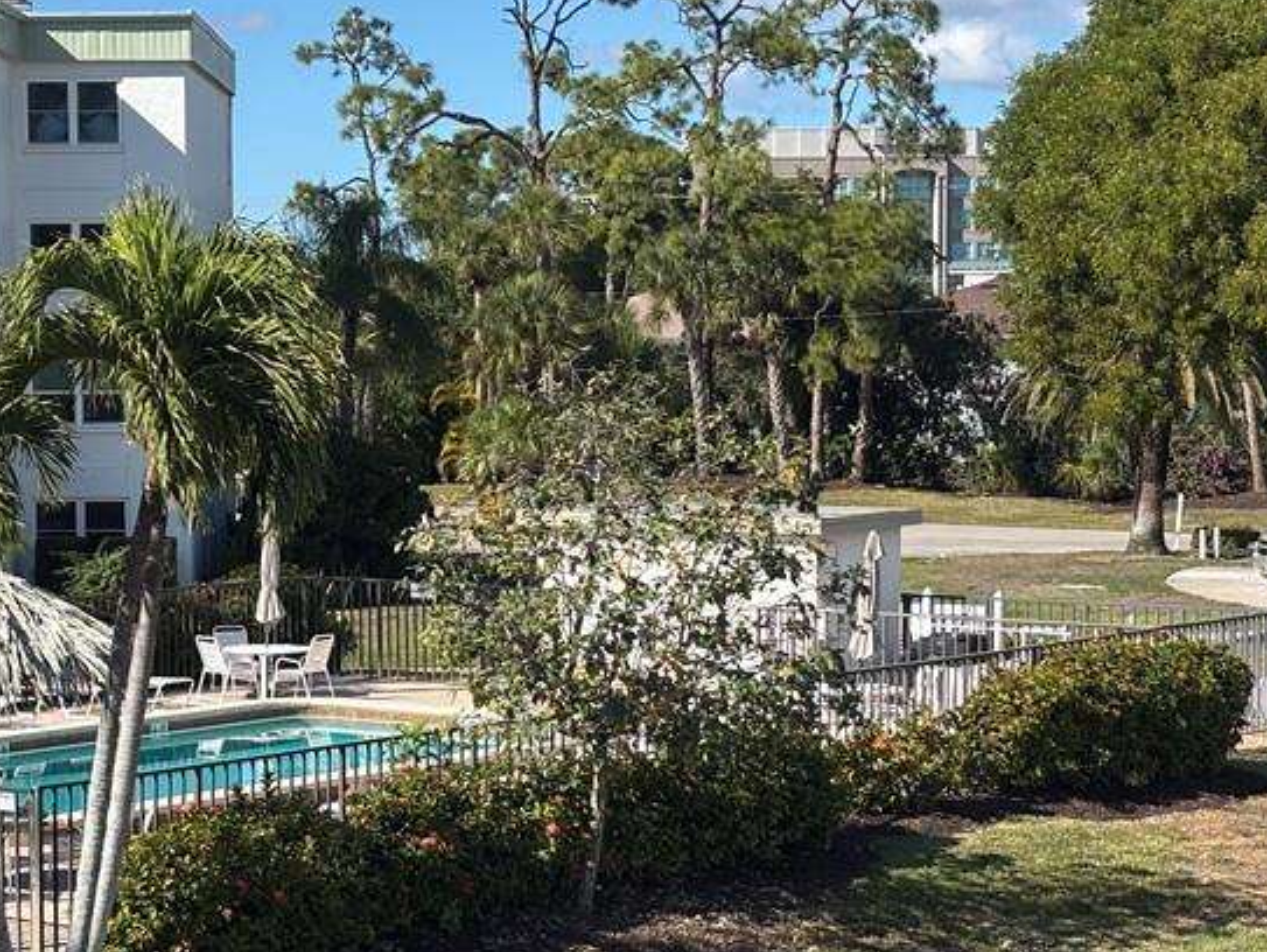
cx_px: 324
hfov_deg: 19.9
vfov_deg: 15.1
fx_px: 3589
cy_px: 581
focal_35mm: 98
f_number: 1.6
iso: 40
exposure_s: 1/2451
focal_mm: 5.96
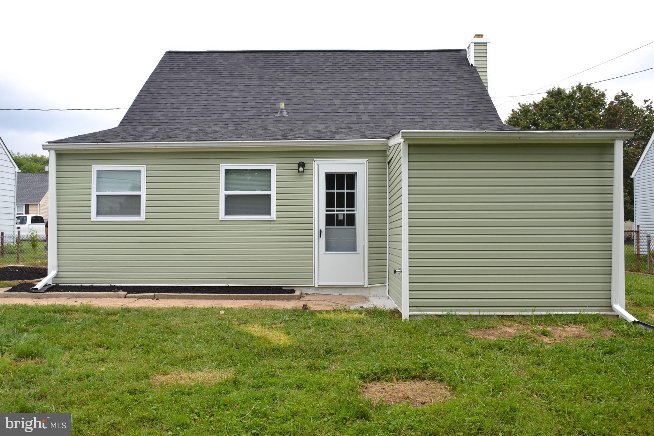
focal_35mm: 33
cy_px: 218
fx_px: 599
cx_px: 327
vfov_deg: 40.0
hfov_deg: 57.2
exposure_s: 1/200
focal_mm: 22
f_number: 7.1
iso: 100
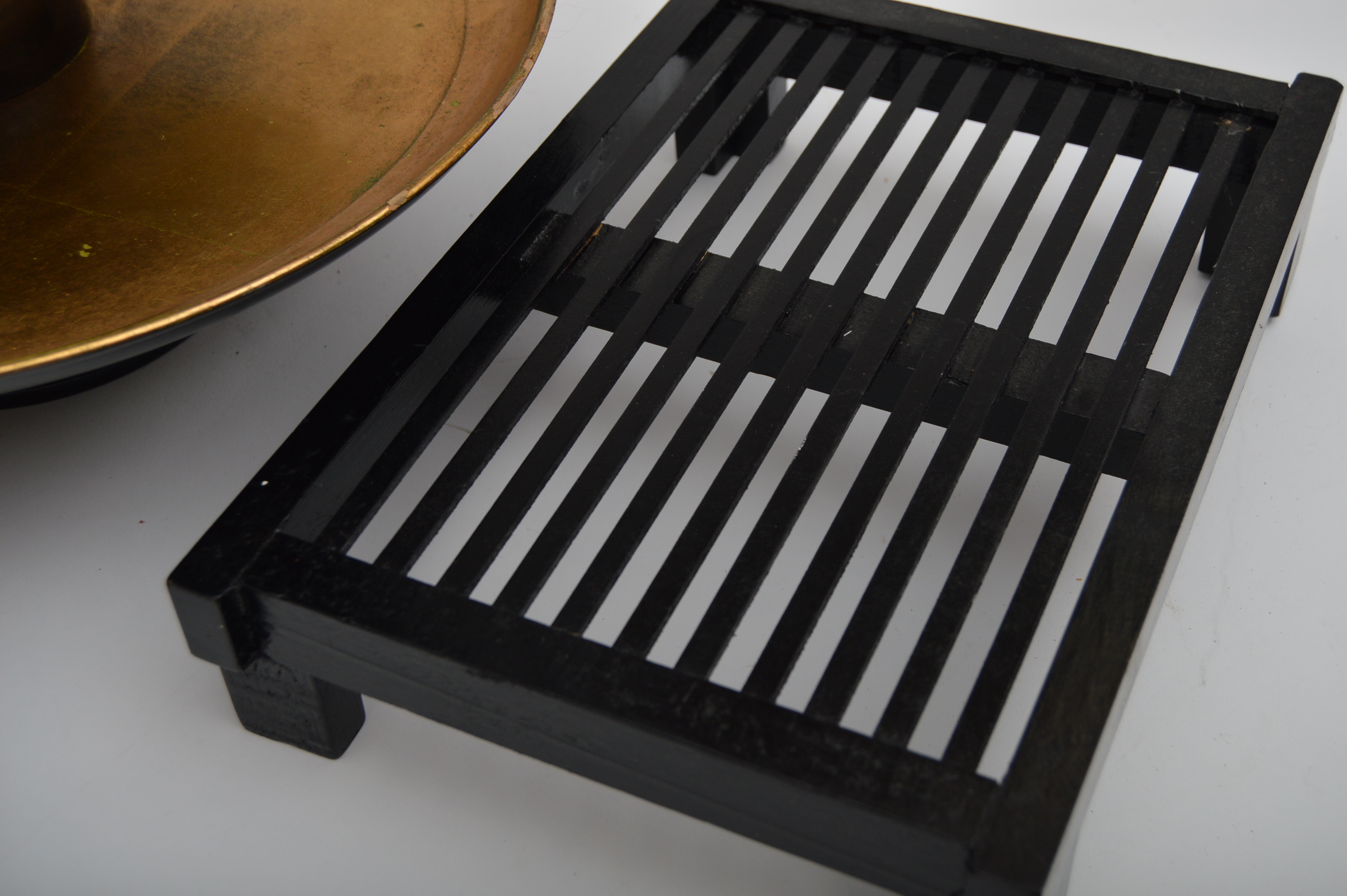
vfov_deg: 28.0
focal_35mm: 48
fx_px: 1794
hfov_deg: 41.1
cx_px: 674
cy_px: 448
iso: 200
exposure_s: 1/200
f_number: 5
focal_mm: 32
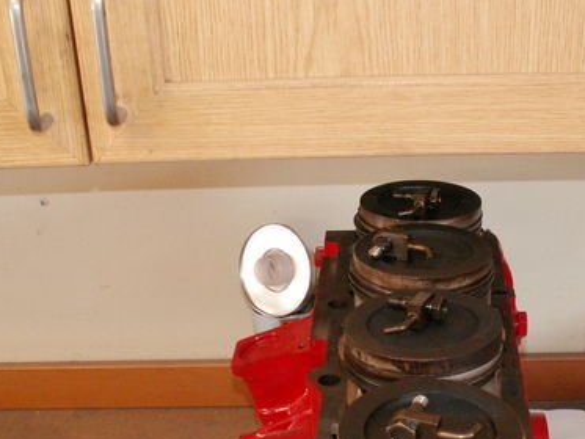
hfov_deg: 31.9
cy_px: 323
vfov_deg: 24.2
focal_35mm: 60
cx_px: 391
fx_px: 1014
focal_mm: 5.86
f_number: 2.8
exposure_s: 1/40
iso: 160
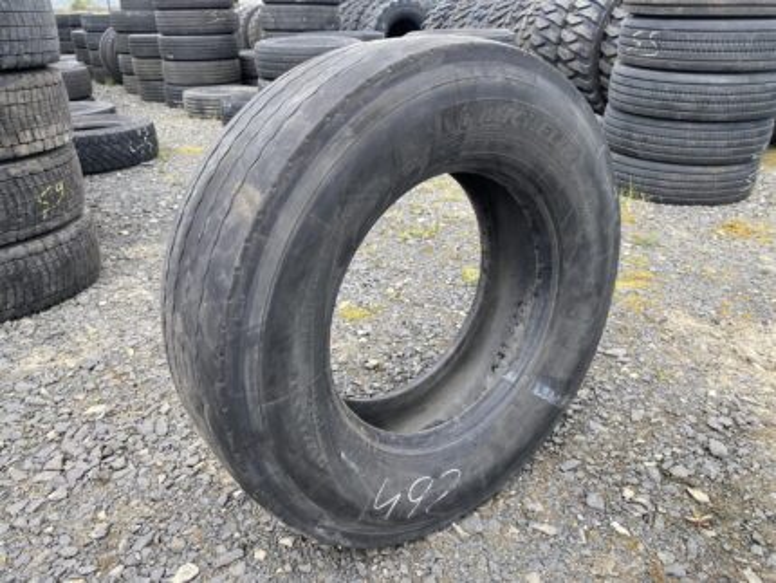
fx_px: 583
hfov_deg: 67.3
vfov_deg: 53.1
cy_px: 292
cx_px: 388
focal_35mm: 26
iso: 32
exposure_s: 1/513
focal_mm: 4.25
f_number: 1.8
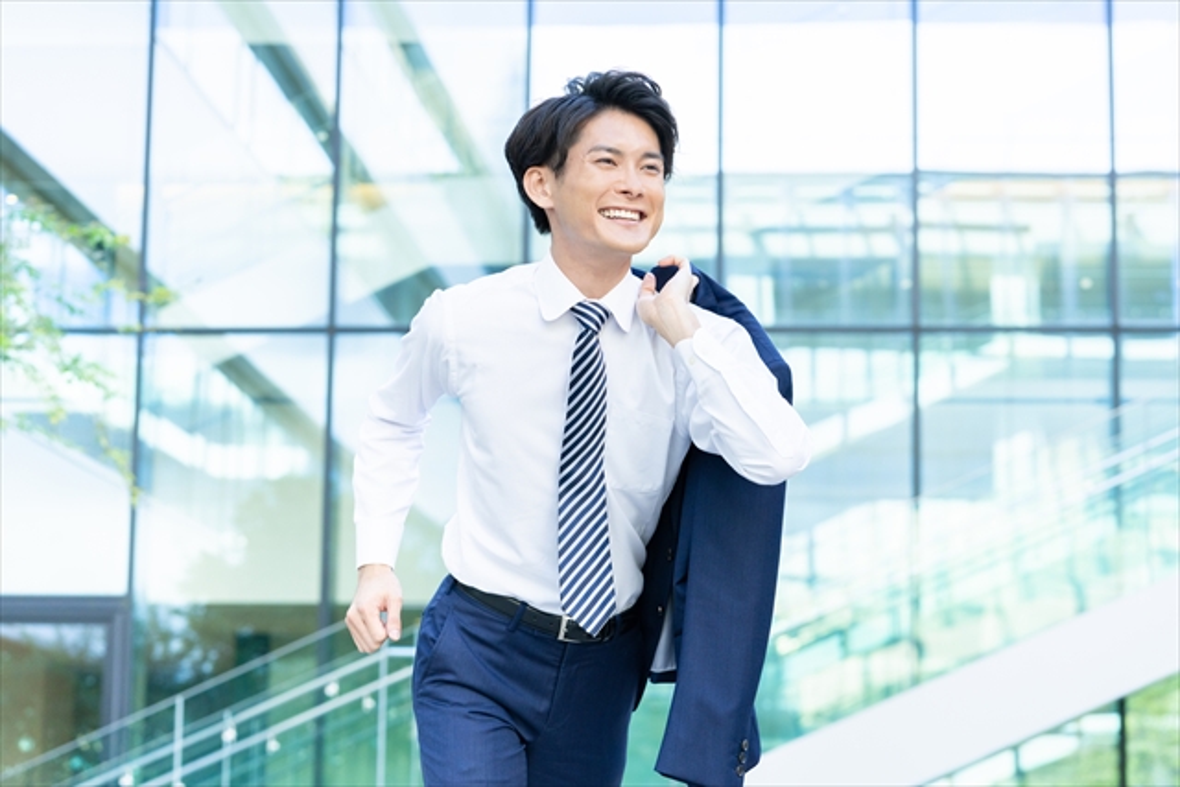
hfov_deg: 23.9
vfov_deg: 16.1
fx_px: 2787
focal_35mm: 85
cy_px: 394
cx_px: 590
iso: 800
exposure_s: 1/500
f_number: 5
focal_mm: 85
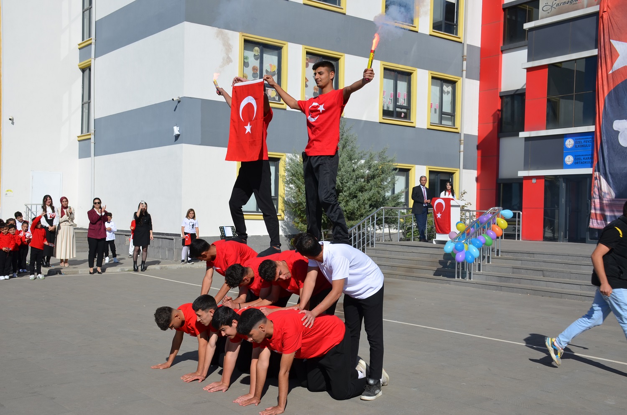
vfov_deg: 32.9
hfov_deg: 48.0
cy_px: 208
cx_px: 314
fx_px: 704
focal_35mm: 40
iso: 100
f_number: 9
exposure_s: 1/320
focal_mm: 27
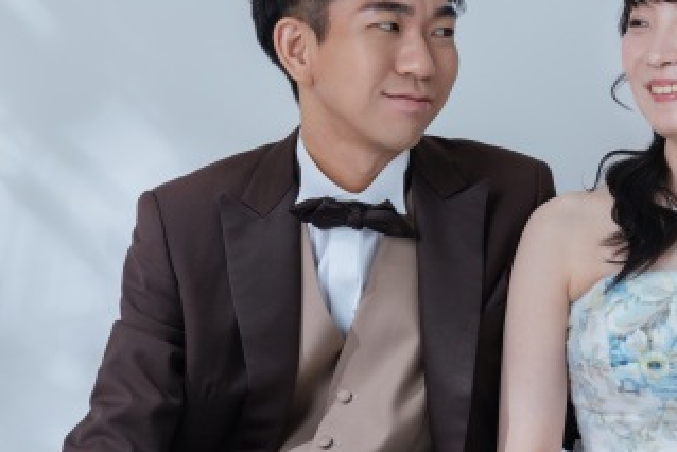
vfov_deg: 9.0
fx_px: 2878
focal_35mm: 153
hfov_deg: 13.1
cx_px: 768
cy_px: 328
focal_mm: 61
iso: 200
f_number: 5.6
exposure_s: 1/125
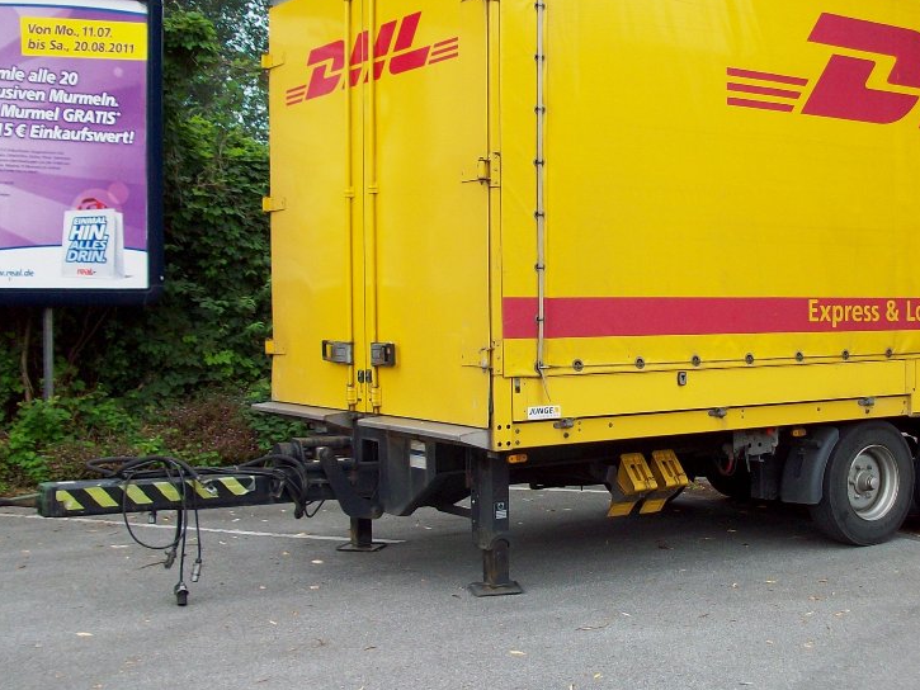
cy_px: 327
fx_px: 1276
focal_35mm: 48
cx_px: 584
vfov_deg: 30.3
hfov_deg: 39.3
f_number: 2.8
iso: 80
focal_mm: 5.7
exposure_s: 1/207
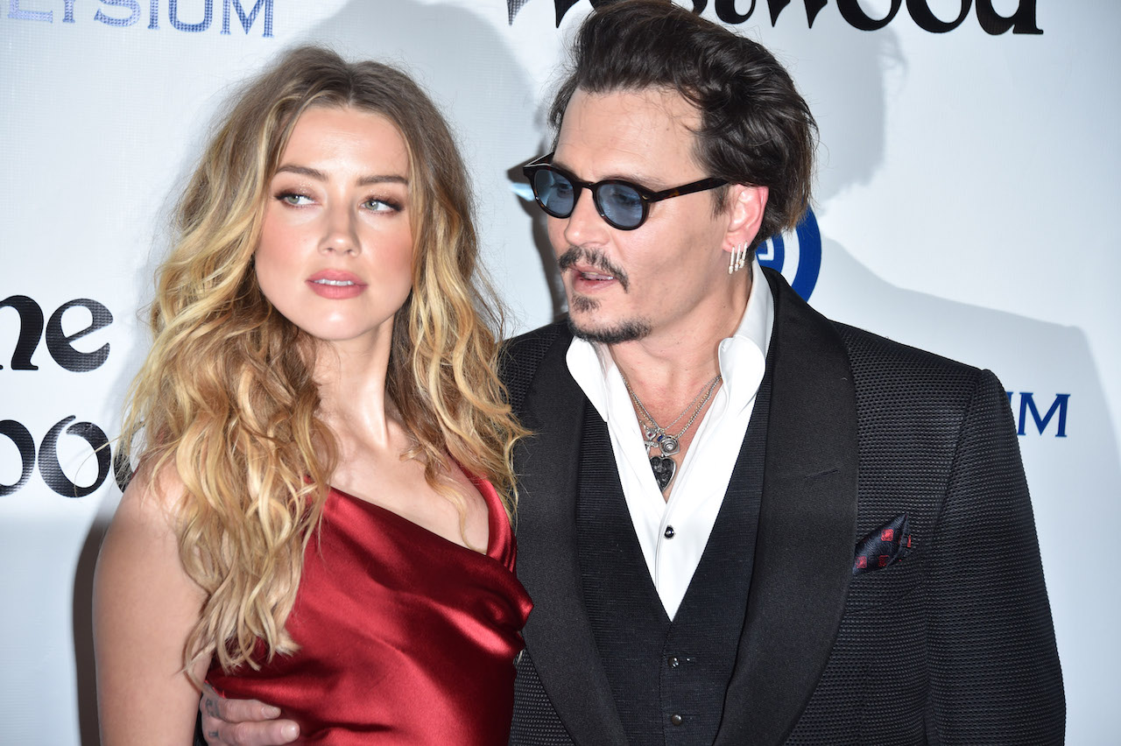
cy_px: 373
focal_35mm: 122
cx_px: 560
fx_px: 3797
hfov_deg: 16.8
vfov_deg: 11.2
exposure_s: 1/200
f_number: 6.3
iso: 640
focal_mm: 122
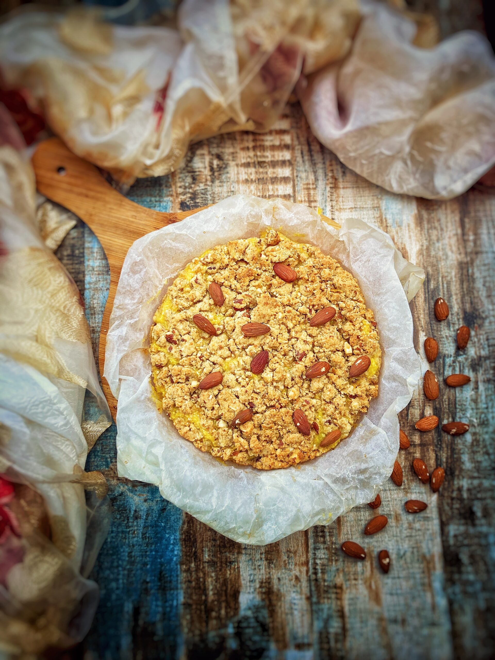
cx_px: 248
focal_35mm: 28
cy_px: 330
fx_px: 534
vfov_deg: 63.4
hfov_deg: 49.7
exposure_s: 1/121
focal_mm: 3.99
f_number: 1.8
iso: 25
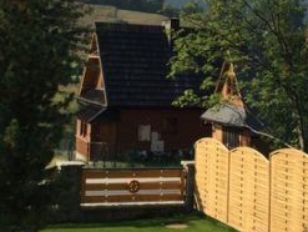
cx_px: 180
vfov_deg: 19.3
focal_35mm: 75
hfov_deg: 25.9
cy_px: 22
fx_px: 668
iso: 32
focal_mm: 4.15
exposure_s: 1/2083
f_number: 2.2
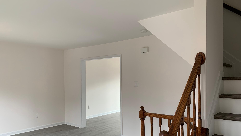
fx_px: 185
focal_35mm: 29
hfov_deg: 66.1
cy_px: 85
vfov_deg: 39.9
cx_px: 119
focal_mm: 4.25
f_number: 1.8
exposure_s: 1/83
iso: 100
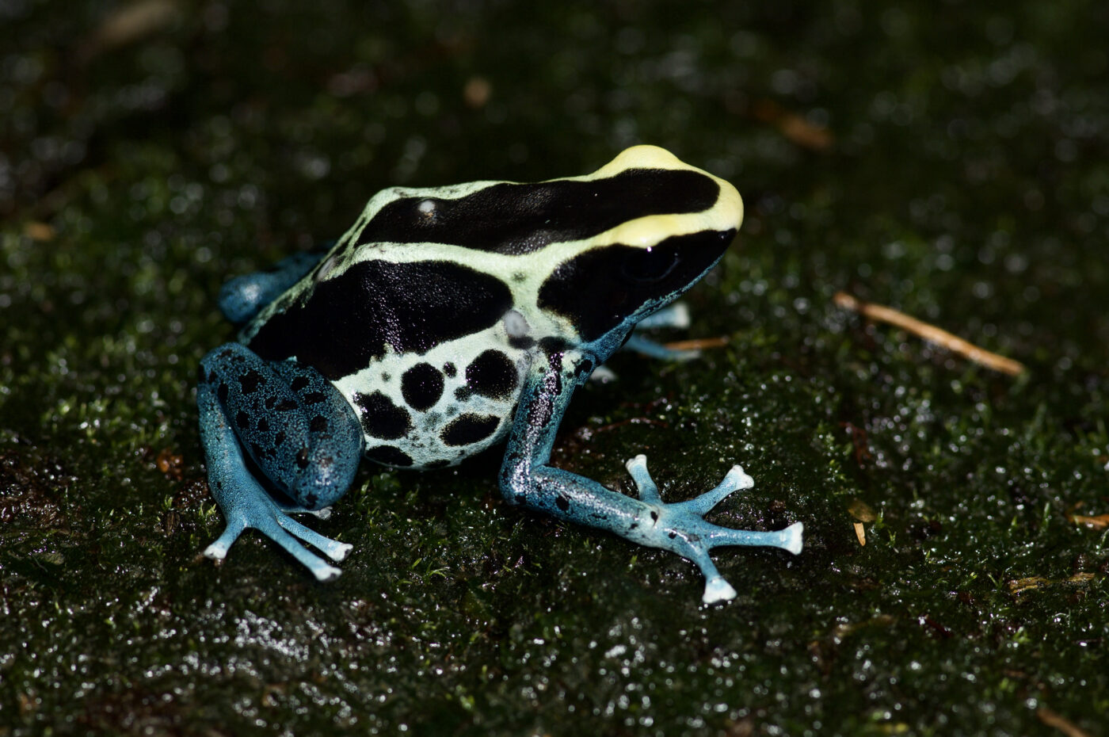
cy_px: 368
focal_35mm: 158
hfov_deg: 13.1
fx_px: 4846
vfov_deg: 8.7
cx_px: 554
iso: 125
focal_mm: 105
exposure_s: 1/60
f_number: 7.1
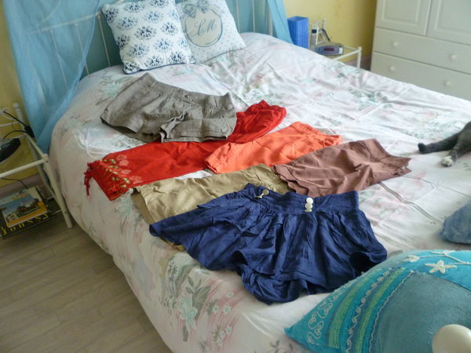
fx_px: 395
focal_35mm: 29
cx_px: 236
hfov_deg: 61.7
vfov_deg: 48.2
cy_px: 176
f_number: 3.3
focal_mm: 5.2
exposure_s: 1/60
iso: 400
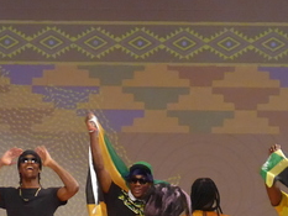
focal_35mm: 240
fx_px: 1998
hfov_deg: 8.2
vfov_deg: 6.1
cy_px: 295
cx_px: 178
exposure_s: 1/60
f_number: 4.2
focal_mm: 15
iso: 800
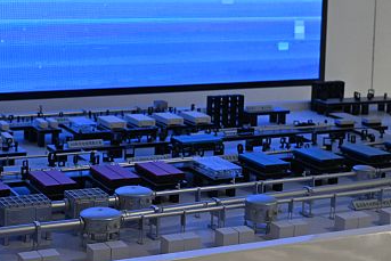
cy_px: 16
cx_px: 147
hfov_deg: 24.1
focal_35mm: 84
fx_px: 913
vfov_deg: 16.0
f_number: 4
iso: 1250
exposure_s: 1/320
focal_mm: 24
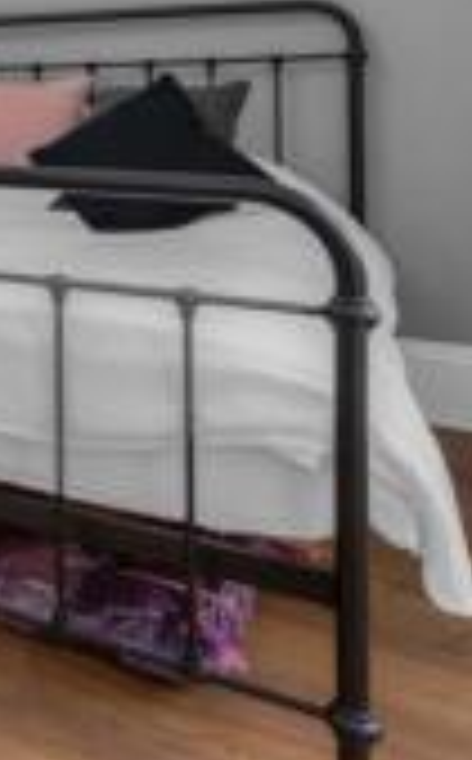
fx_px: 951
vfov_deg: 40.9
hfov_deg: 19.8
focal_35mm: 46
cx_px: -396
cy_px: 110
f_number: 9
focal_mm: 16
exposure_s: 1/4
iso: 200
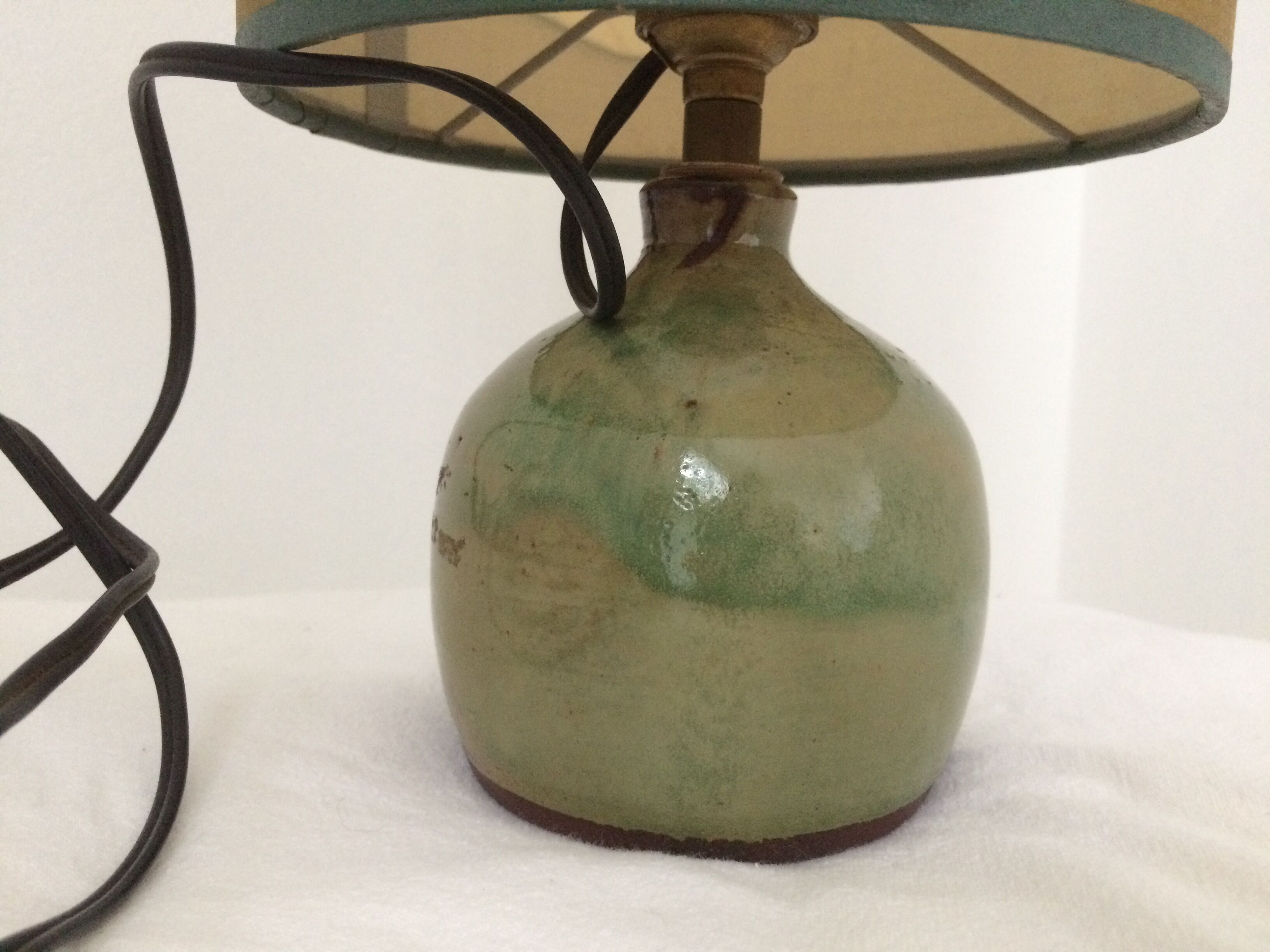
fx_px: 1064
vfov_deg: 48.2
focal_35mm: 29
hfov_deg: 61.7
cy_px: 476
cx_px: 635
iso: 320
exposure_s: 1/17
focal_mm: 4.15
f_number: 2.2
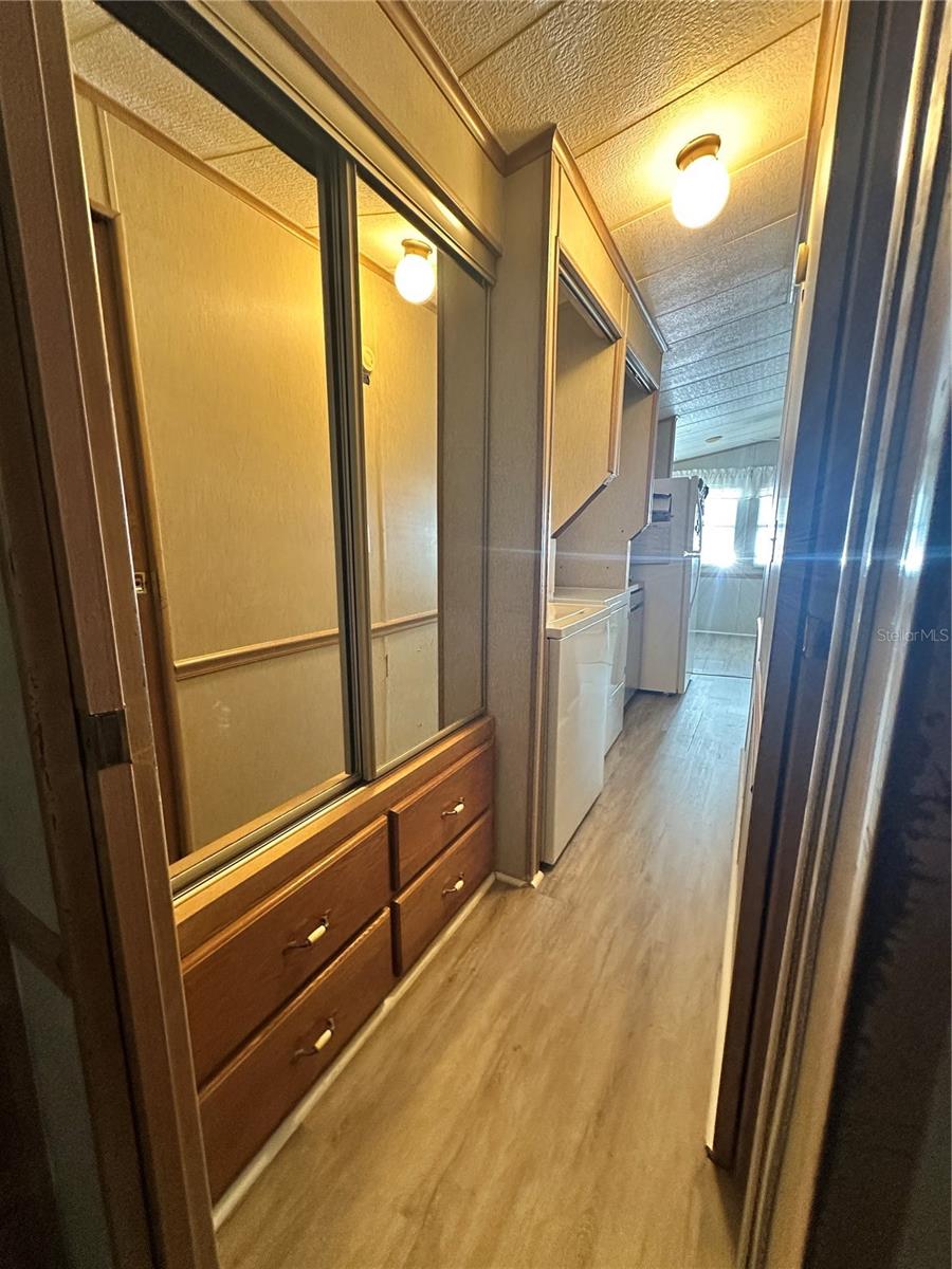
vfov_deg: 102.1
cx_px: 476
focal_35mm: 14
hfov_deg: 85.7
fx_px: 513
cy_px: 634
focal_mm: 2.22
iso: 640
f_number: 2.2
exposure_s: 1/60
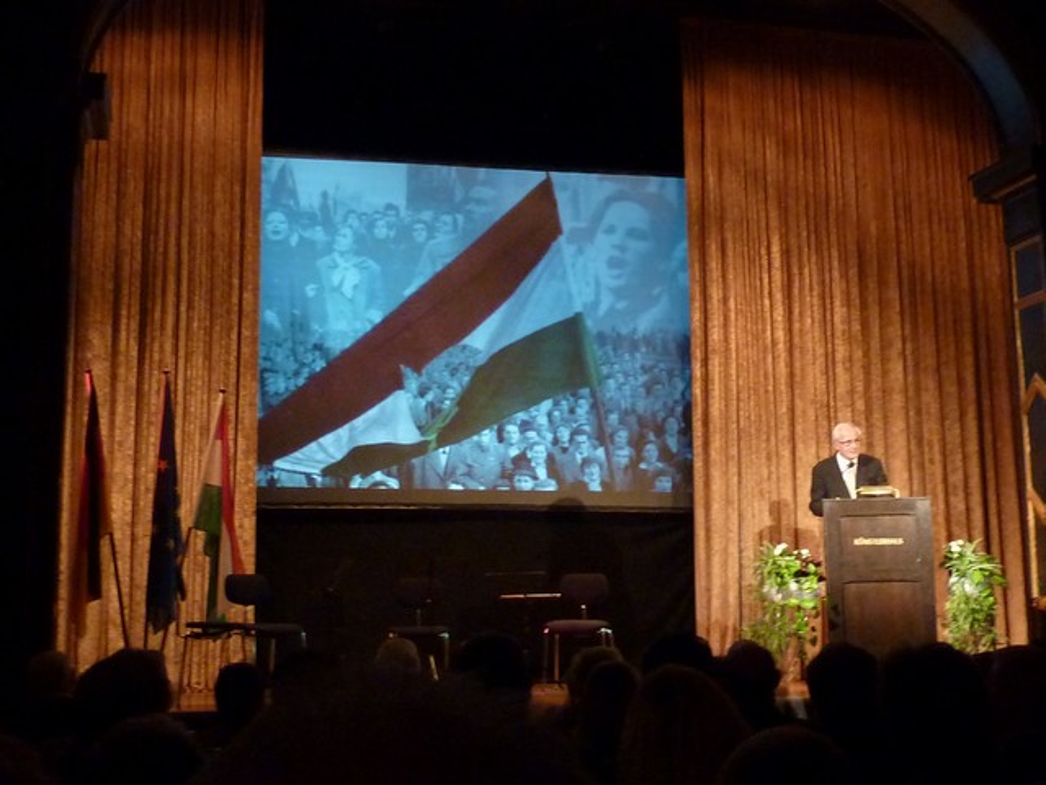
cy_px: 392
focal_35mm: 48
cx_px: 523
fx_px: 1450
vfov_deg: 30.3
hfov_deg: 39.7
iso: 400
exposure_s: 1/8
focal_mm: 4.4
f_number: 3.3
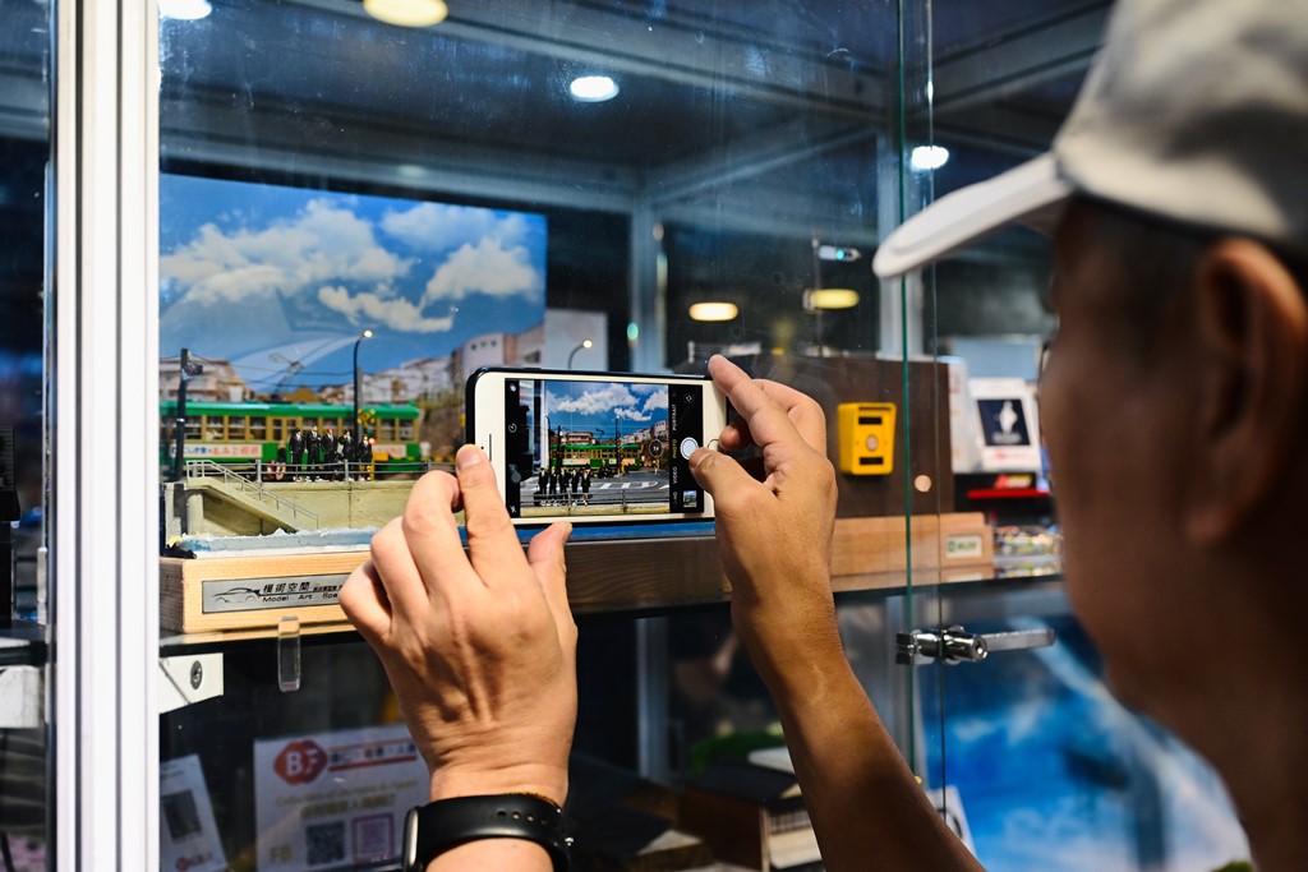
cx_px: 654
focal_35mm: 38
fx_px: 1381
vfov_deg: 35.1
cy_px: 436
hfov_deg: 50.7
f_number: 4
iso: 1600
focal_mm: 38
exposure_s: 1/320
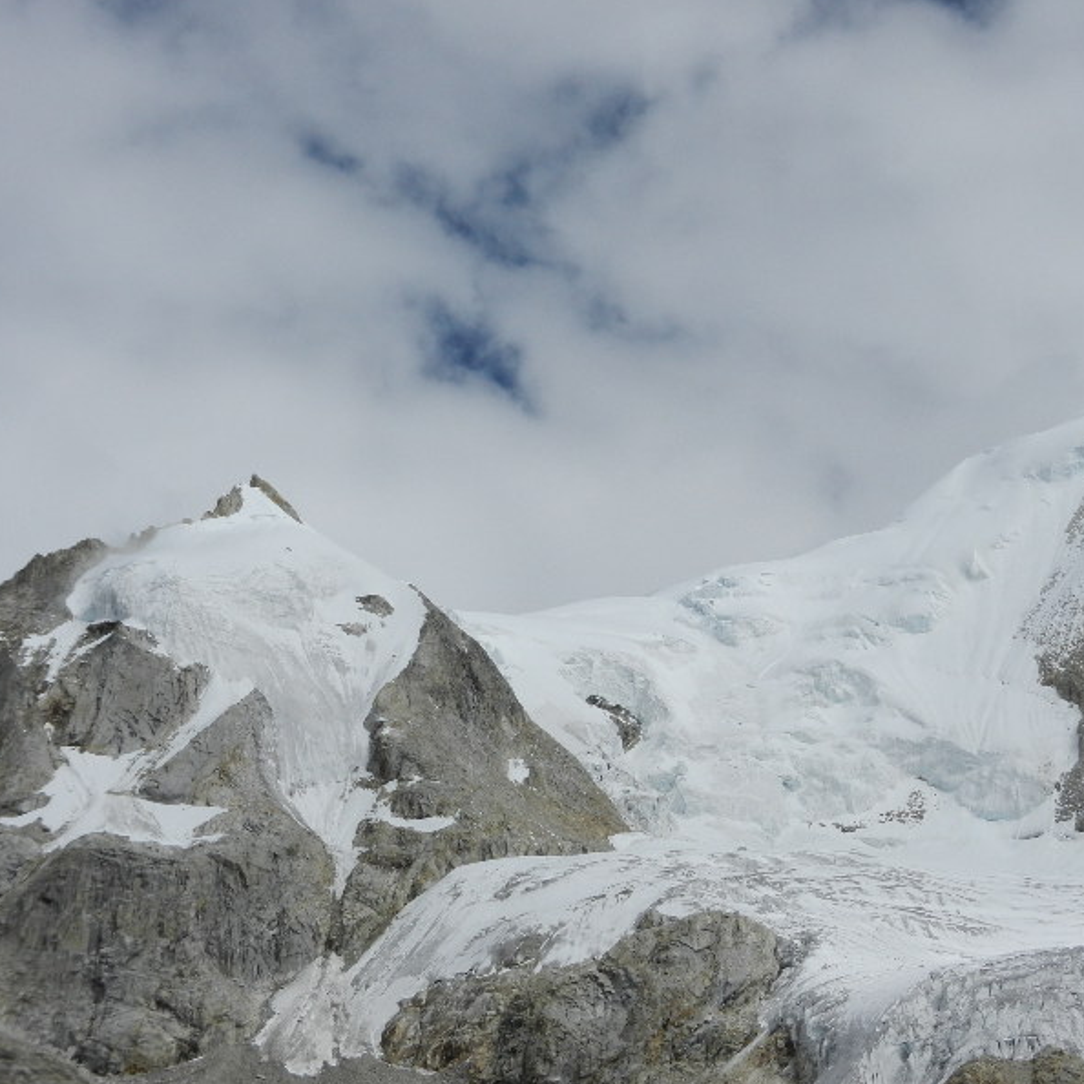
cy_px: 540
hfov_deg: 21.3
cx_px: 717
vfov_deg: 21.4
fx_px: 2870
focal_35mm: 81
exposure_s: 1/800
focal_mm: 12.3
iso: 160
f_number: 9.2
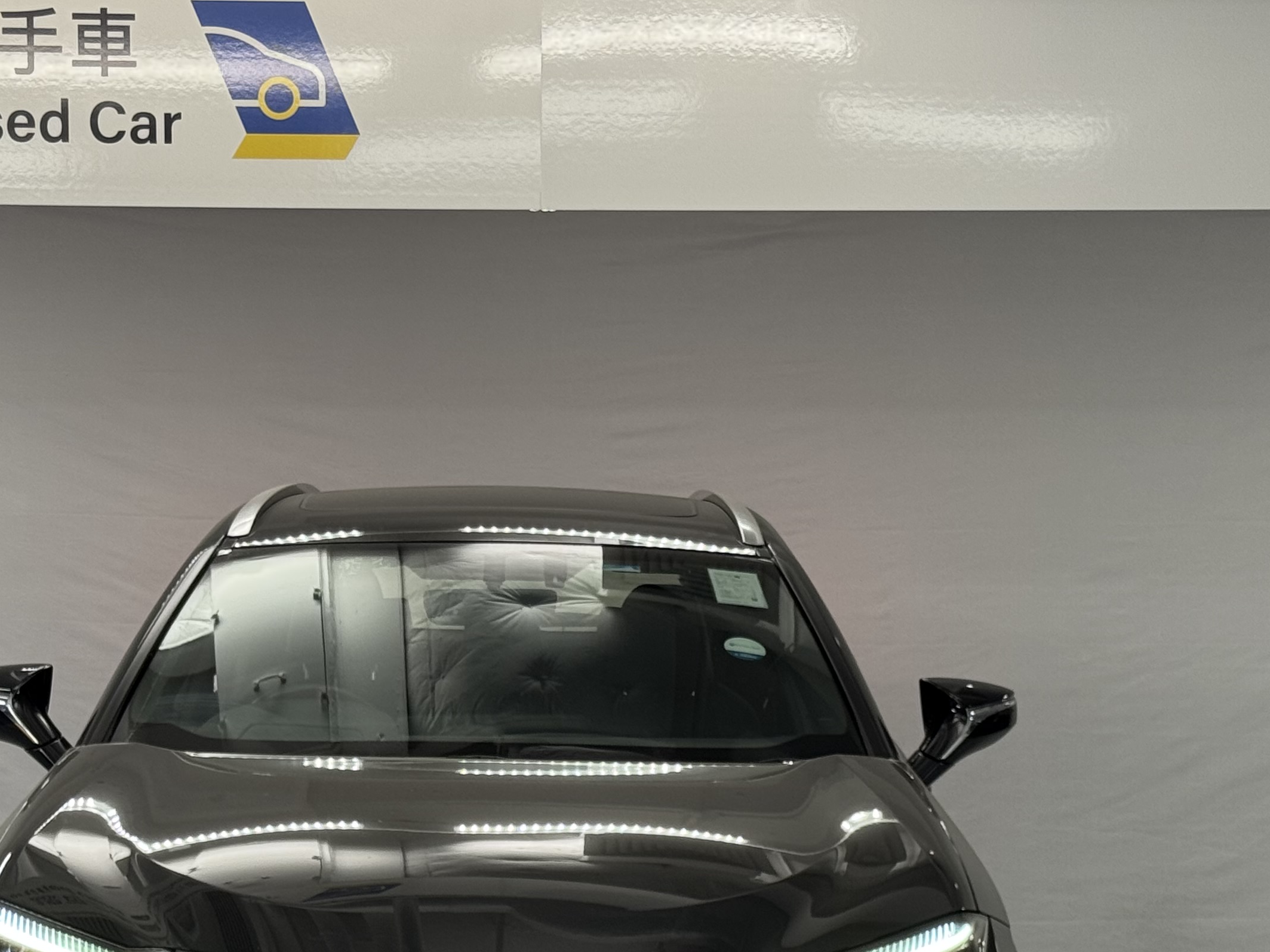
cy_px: 766
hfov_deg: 21.5
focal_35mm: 91
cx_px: 543
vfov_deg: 16.1
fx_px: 3338
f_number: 1.78
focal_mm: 6.76
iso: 50
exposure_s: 1/50
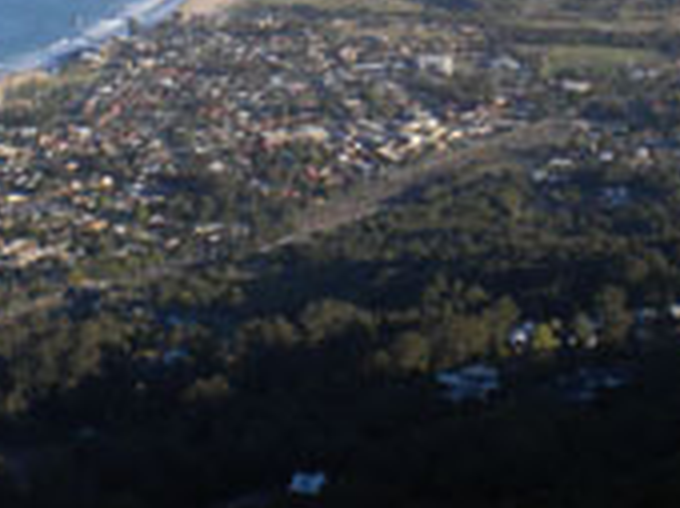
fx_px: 2020
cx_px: 268
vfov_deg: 13.7
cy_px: -174
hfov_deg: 19.1
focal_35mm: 103
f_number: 4.6
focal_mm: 6.3
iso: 80
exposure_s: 1/460
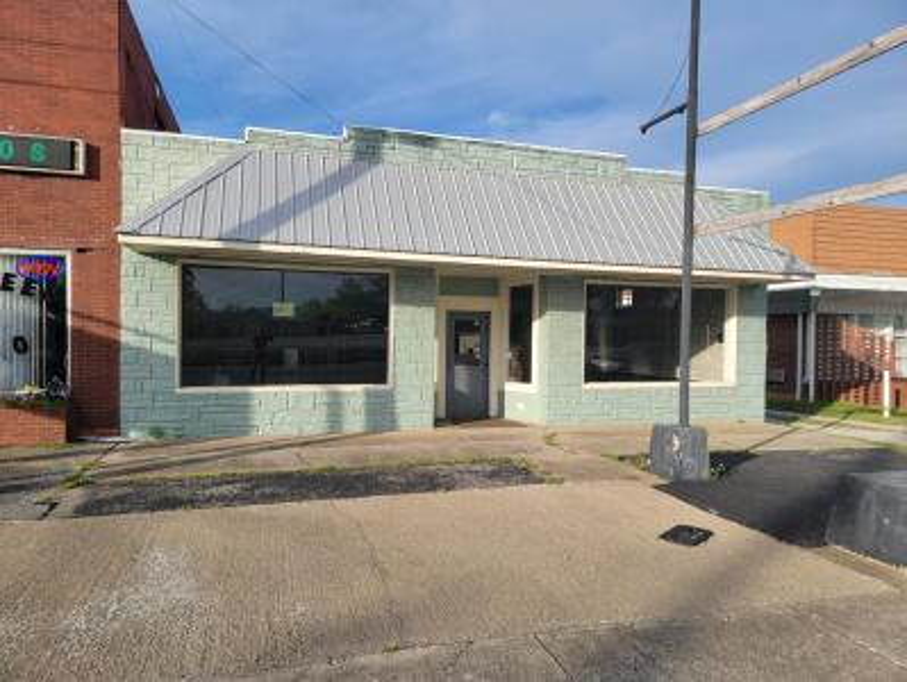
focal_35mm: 24
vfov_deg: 56.9
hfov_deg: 71.5
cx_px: 454
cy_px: 341
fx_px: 629
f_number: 1.8
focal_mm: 6.7
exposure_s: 1/666
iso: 16
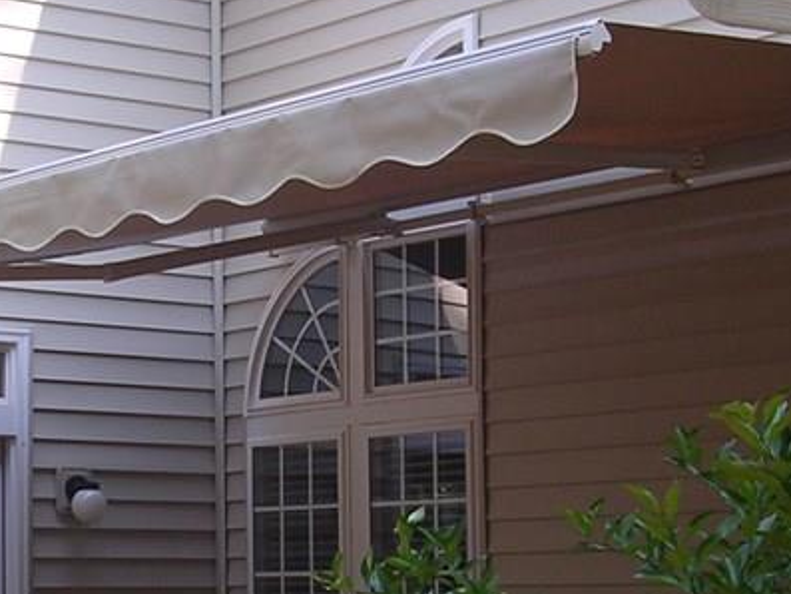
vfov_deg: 15.1
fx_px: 2240
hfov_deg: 19.9
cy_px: 417
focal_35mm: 98
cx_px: 231
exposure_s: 1/144
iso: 100
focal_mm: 5.8
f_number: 2.8
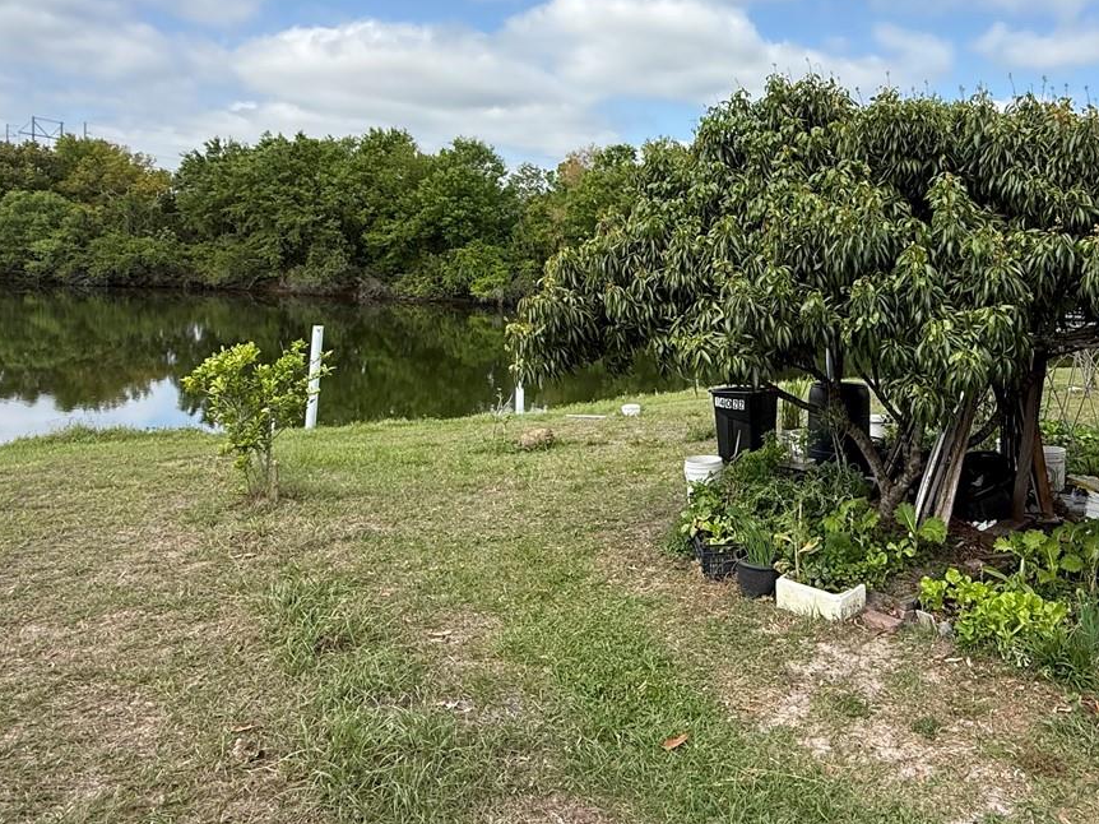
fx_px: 825
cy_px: 307
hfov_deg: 65.2
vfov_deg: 52.5
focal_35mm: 26
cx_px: 748
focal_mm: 2.22
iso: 50
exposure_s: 1/1068
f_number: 2.2
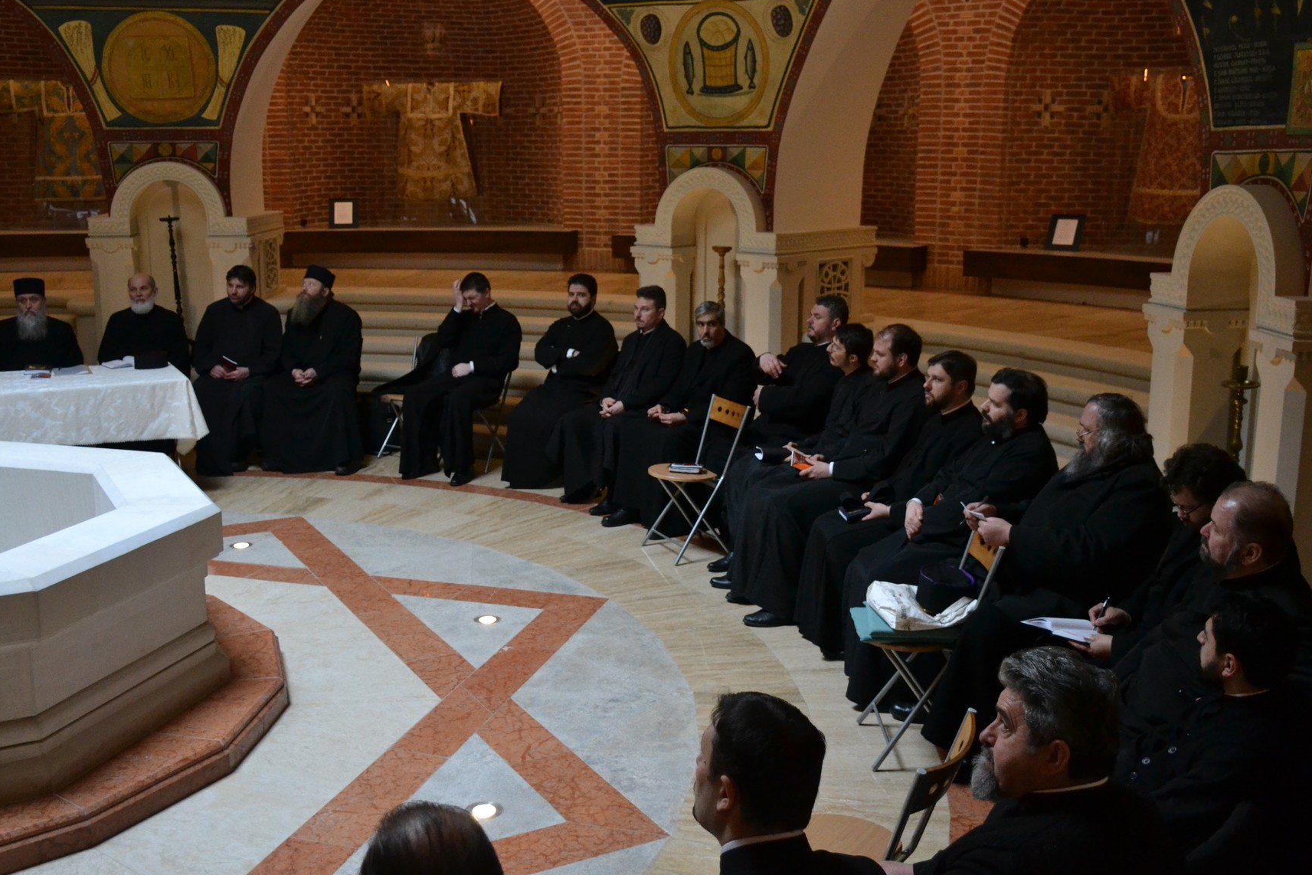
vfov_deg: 34.6
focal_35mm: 39
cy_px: 408
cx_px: 669
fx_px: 1405
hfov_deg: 50.0
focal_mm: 23
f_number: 3.8
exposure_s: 1/125
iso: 1600
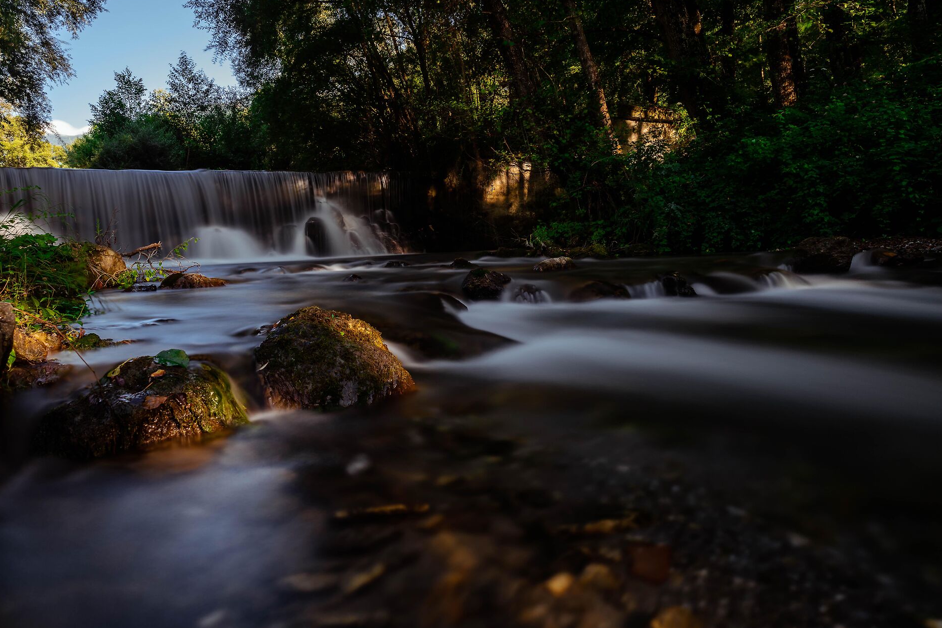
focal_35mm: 23
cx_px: 415
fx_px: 602
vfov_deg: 55.1
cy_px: 298
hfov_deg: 75.8
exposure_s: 30
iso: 100
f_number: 6.3
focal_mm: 18
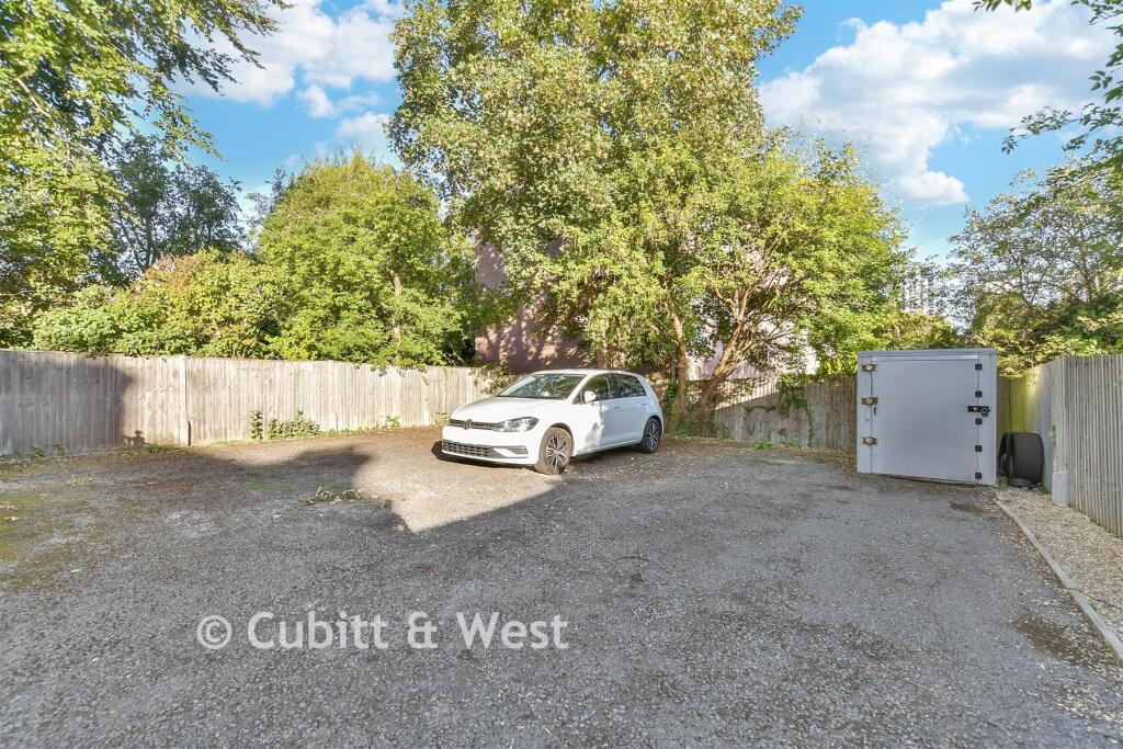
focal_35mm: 15
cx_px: 562
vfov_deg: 77.3
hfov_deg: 100.4
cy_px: 374
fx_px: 468
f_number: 8
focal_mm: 10
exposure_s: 1/50
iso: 160
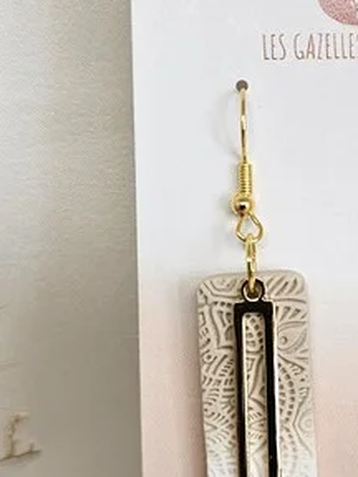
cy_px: 195
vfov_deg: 25.9
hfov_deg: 19.1
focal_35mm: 75
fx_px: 1034
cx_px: 361
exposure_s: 1/180
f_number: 1.7
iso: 32
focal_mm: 6.3
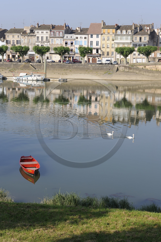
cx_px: 80
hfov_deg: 19.4
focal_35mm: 70
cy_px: 121
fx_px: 470
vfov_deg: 28.9
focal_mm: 70
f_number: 18
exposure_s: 1/100
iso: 200
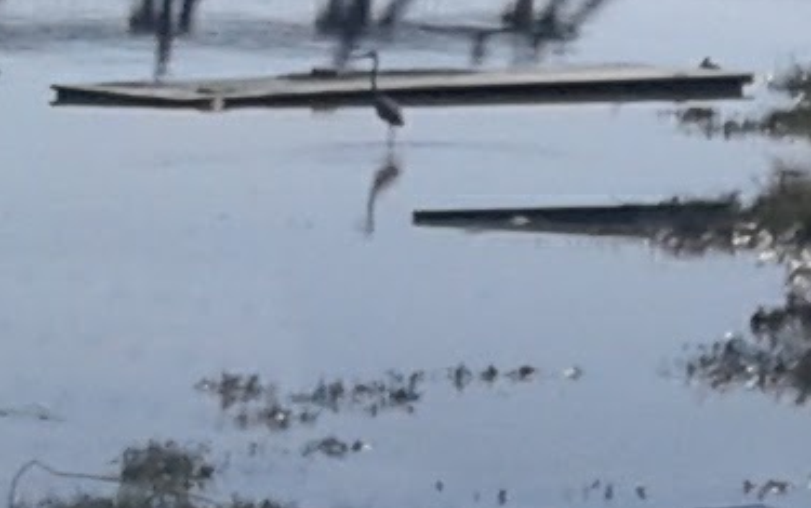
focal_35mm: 240
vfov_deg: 5.4
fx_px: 5309
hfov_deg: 8.7
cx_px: 794
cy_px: -311
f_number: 2.2
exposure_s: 1/686
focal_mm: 3.3
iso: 50
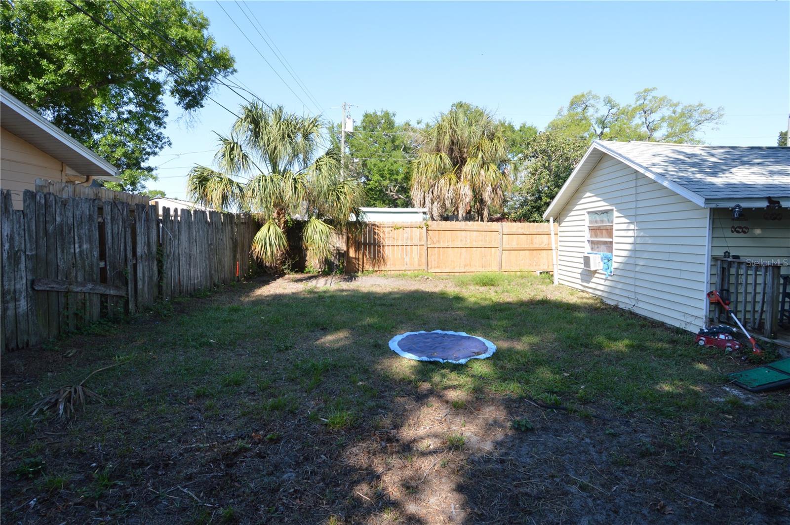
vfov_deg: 67.3
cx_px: 395
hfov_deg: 90.1
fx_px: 395
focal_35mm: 18
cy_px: 262
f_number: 9
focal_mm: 12
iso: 200
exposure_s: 1/125
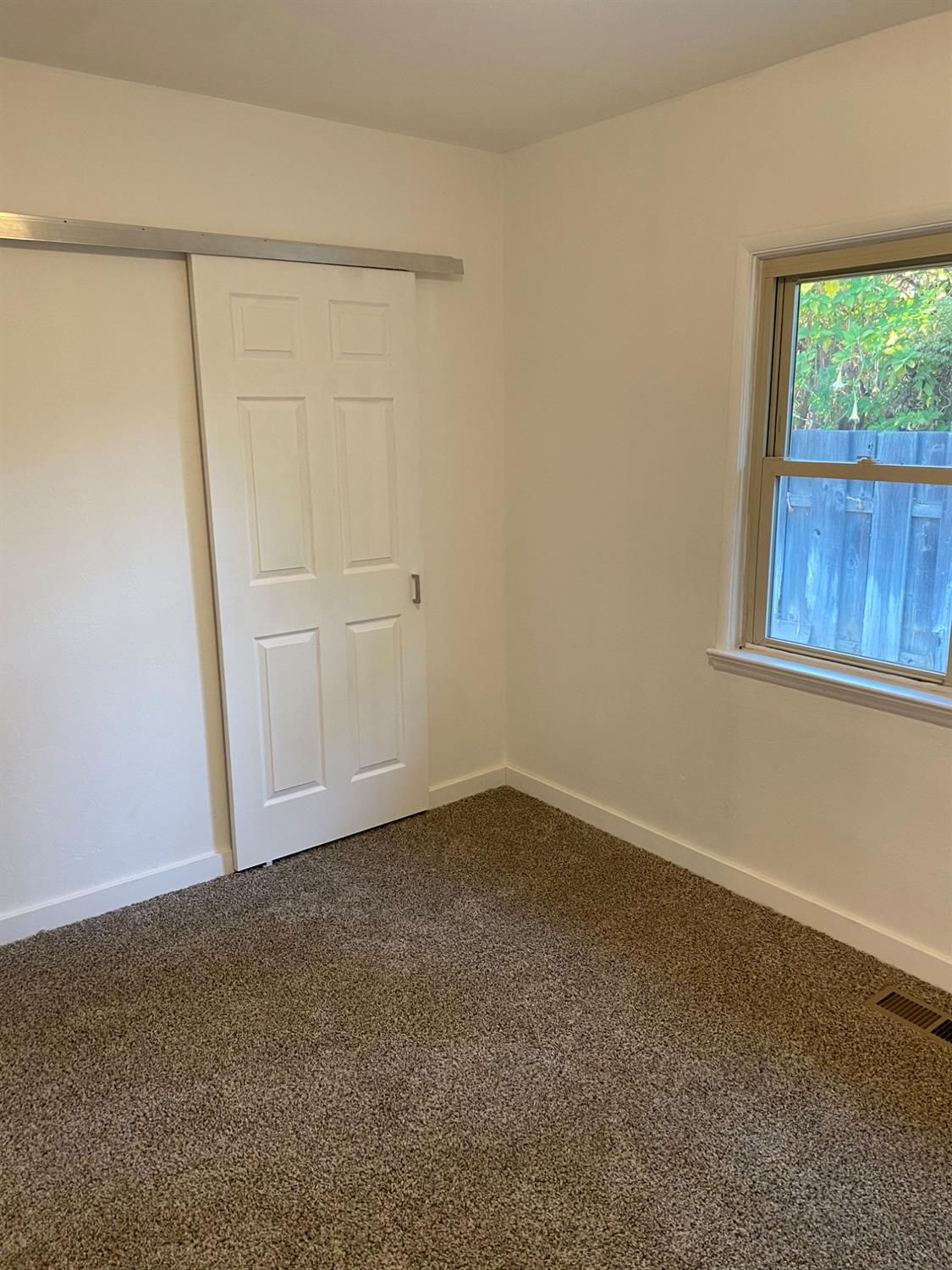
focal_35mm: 26
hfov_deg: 53.1
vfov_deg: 67.3
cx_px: 476
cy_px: 635
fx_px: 953
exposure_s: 1/60
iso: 100
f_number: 1.8
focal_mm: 4.25
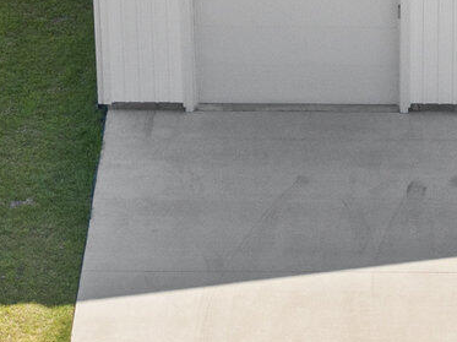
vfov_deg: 6.4
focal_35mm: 227
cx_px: 385
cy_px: -298
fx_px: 2994
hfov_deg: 8.7
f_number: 4.2
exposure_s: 1/120
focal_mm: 8.42
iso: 100
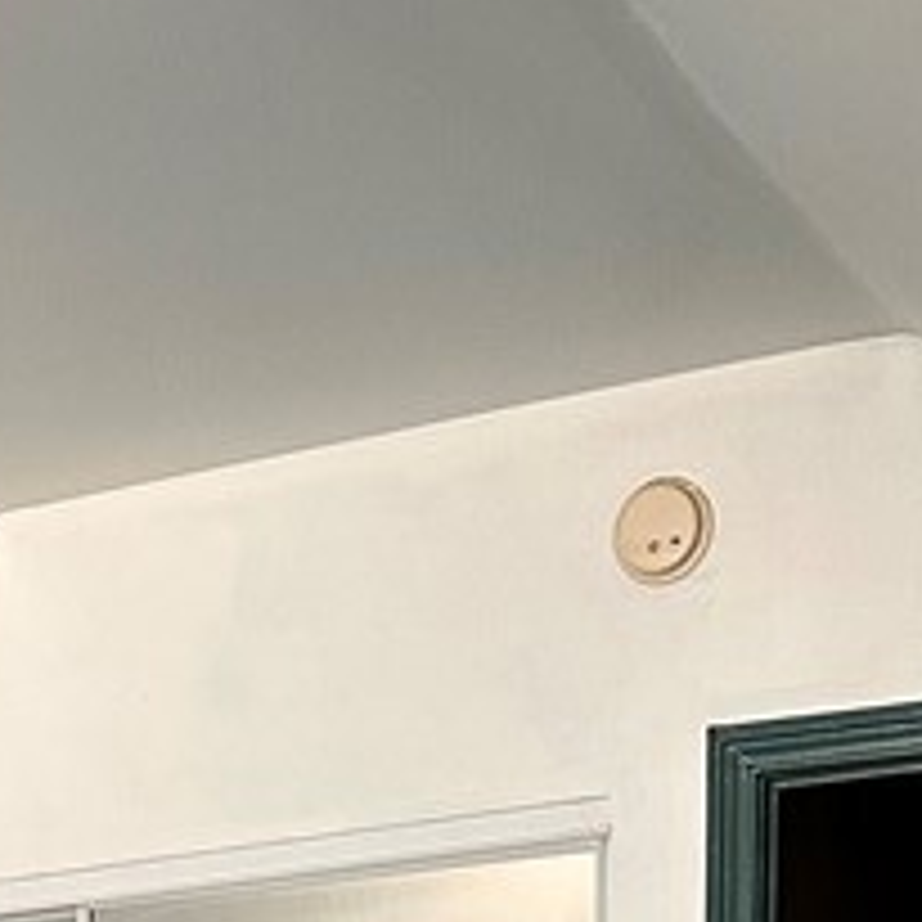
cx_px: -139
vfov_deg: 13.1
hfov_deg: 15.9
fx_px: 3194
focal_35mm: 106
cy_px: 2082
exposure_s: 1/99
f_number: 1.78
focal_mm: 6.86
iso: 250
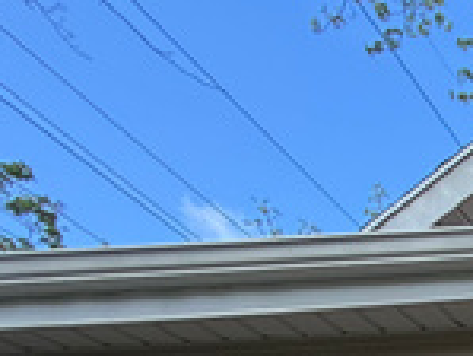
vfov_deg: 17.0
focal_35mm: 60
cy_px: 737
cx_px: 927
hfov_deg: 19.5
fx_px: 821
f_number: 2.2
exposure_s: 1/218
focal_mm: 2.22
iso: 40
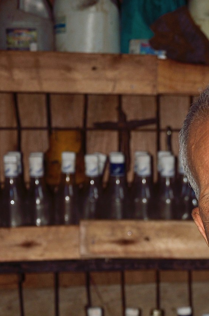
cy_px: 346
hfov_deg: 10.4
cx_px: 289
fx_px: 1120
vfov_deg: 15.6
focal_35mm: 128
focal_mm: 30
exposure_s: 1/60
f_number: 4.2
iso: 100
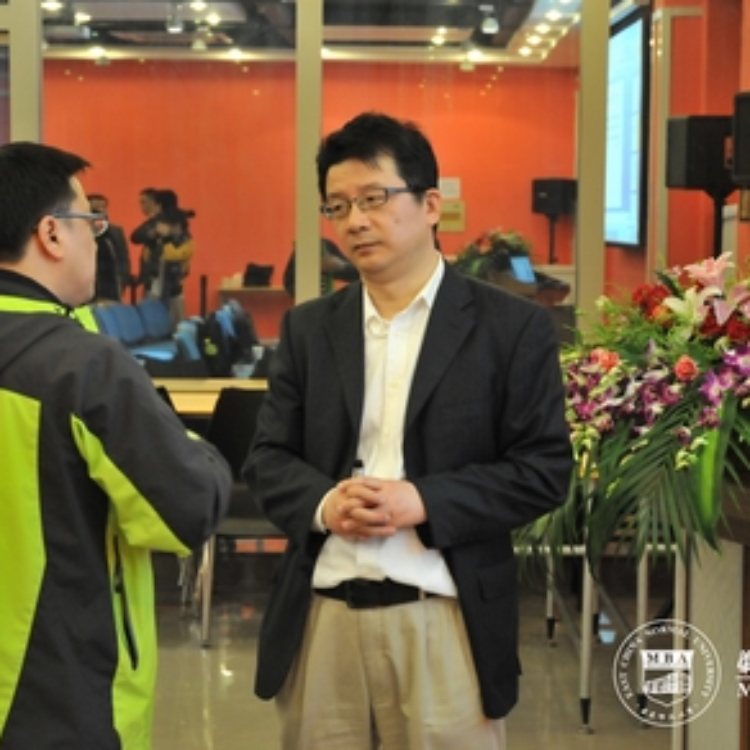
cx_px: 336
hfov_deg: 36.0
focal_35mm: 47
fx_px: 1152
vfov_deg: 36.1
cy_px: 370
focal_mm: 24
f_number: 3.8
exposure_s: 1/60
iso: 720
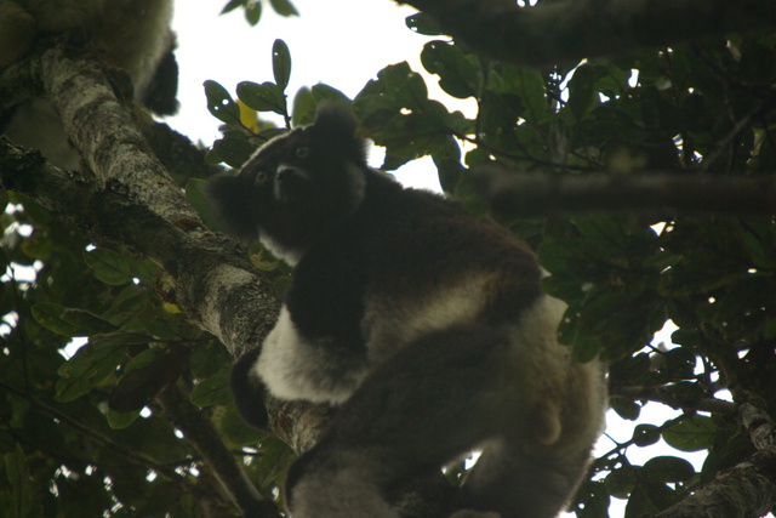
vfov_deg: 1.8
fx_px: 16169
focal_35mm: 750
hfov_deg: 2.7
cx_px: 388
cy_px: 259
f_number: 6.7
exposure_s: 1/750
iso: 400
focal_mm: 500
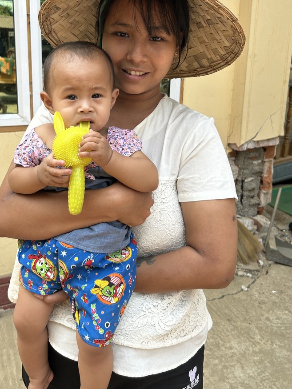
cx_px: 105
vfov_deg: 51.9
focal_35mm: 35
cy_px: 138
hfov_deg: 40.4
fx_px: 393
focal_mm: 5.7
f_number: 1.5
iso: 50
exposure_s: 1/753
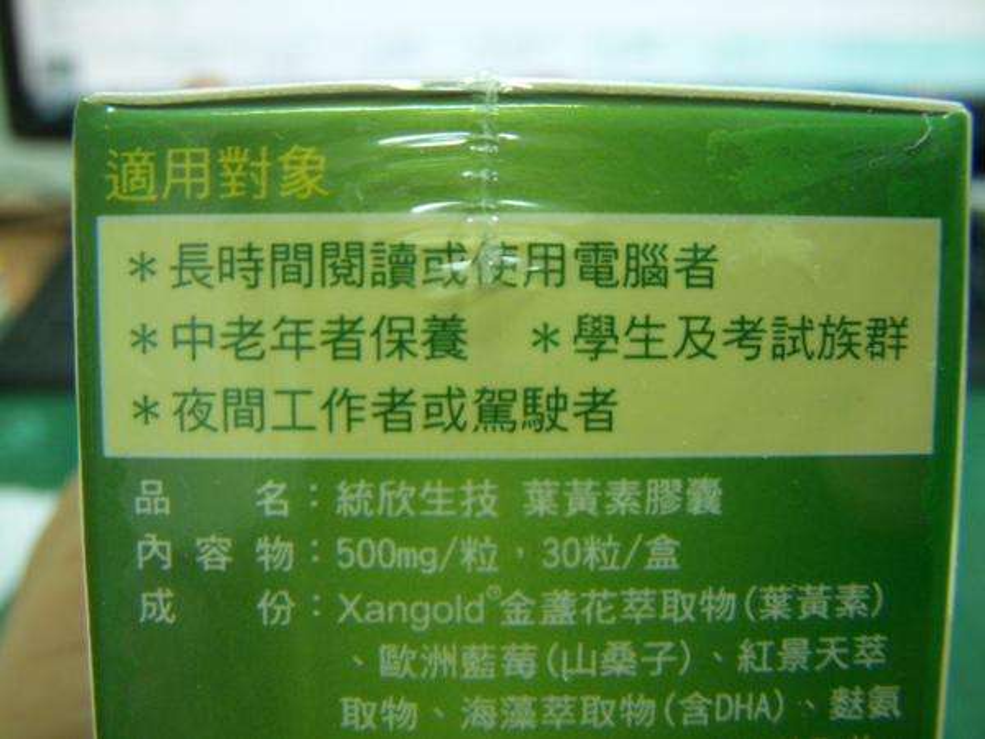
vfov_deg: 30.9
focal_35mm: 47
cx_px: 492
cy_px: 370
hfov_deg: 40.4
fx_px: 1337
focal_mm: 7.9
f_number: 3.4
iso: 200
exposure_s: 1/20
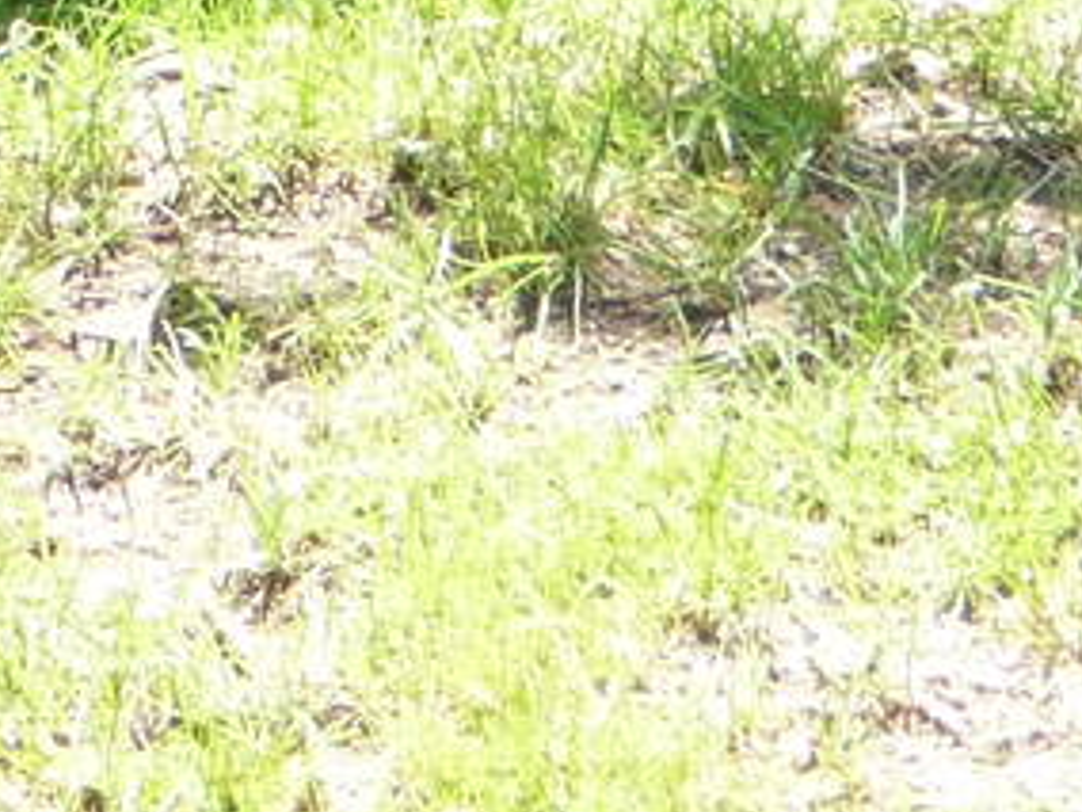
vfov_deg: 1.9
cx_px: 423
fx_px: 24787
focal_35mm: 793
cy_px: -1414
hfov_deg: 2.5
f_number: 4.8
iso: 100
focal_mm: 24.1
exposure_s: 1/60
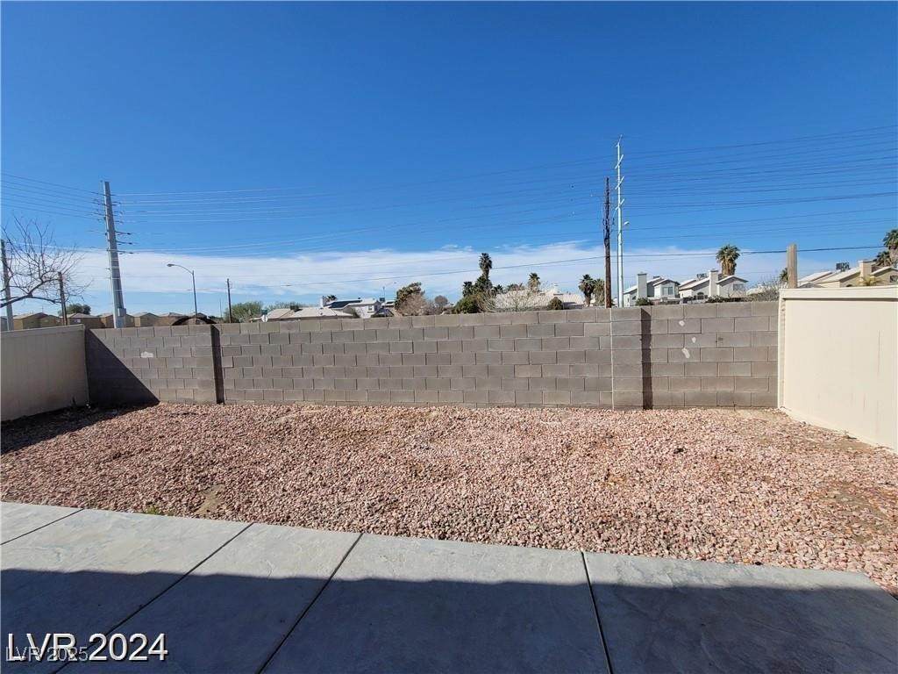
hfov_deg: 106.2
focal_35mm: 13
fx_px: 337
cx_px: 449
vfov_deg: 89.9
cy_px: 337
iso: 64
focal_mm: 2.2
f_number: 2.2
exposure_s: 1/2490
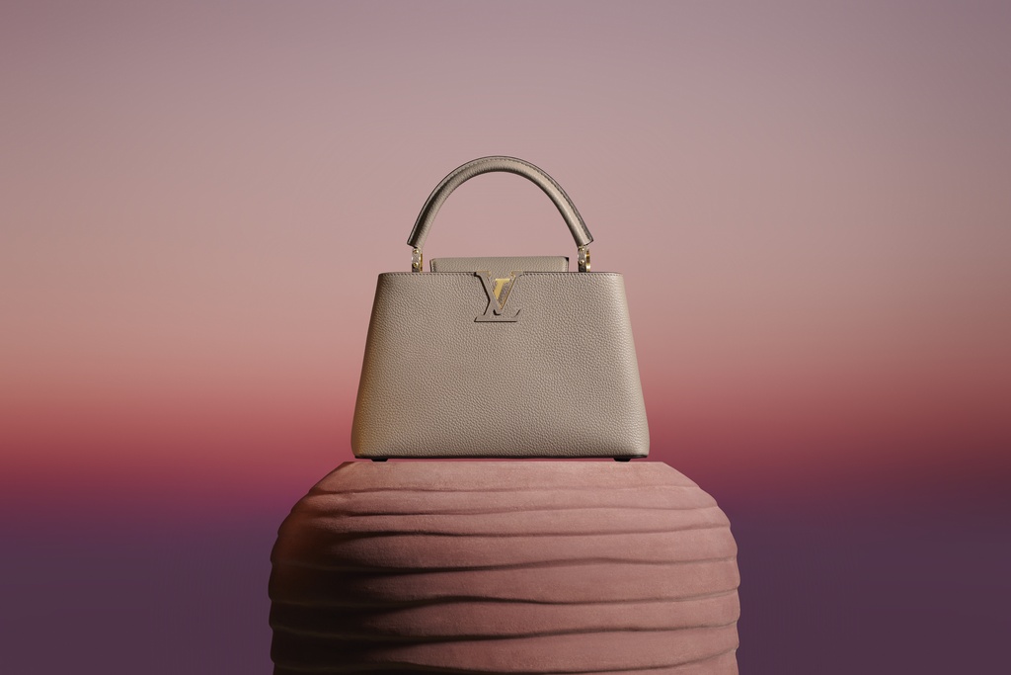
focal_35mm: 85
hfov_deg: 23.9
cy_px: 338
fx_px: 2387
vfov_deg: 16.1
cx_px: 506
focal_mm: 85
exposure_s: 1/200
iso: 200
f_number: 5.6
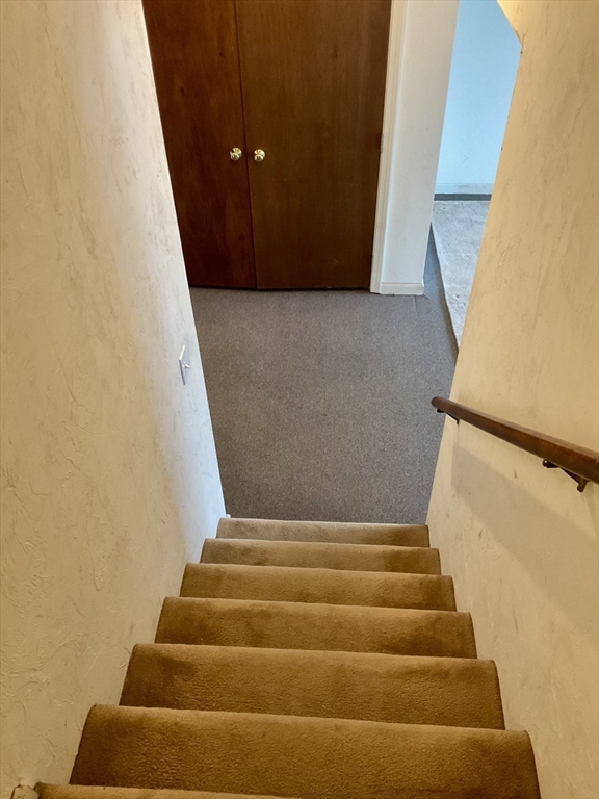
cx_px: 300
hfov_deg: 48.2
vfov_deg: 61.7
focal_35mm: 29
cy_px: 400
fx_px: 669
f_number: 1.8
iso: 200
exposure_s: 1/40
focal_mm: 3
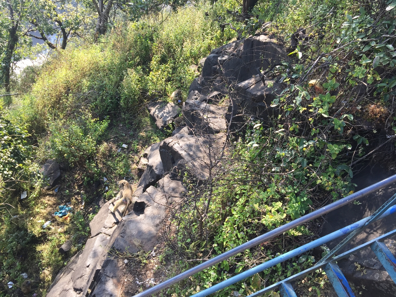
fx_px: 332
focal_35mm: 29
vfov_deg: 48.2
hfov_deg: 61.7
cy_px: 148
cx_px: 198
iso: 32
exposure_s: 1/250
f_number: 2.2
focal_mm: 4.15
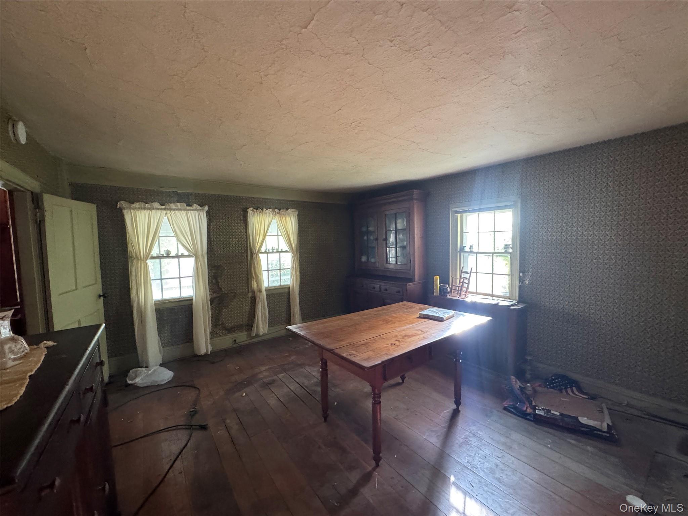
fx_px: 278
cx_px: 344
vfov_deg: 85.7
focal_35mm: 14
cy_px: 258
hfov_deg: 102.1
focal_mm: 2.22
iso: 800
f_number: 2.2
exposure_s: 1/50
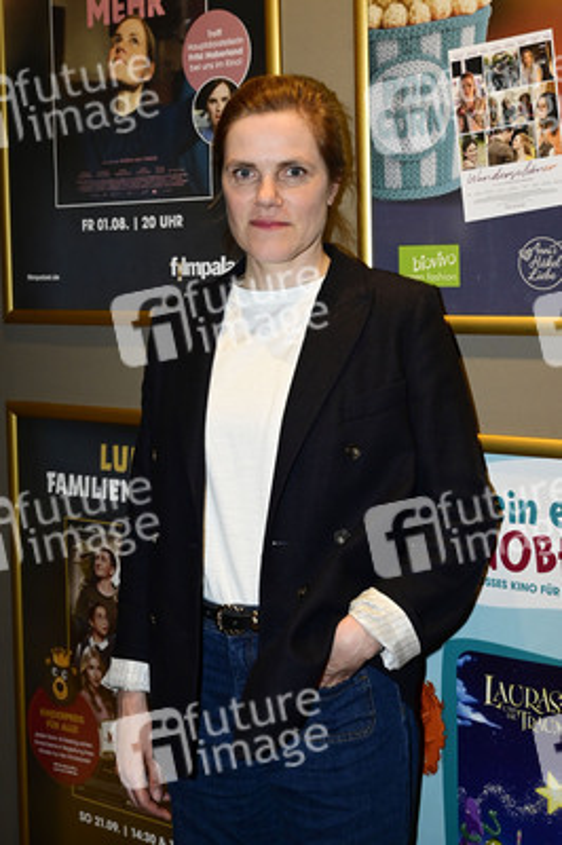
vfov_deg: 41.1
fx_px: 1126
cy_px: 422
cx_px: 281
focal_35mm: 48
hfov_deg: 28.0
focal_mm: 48
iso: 2500
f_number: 6.3
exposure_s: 1/200
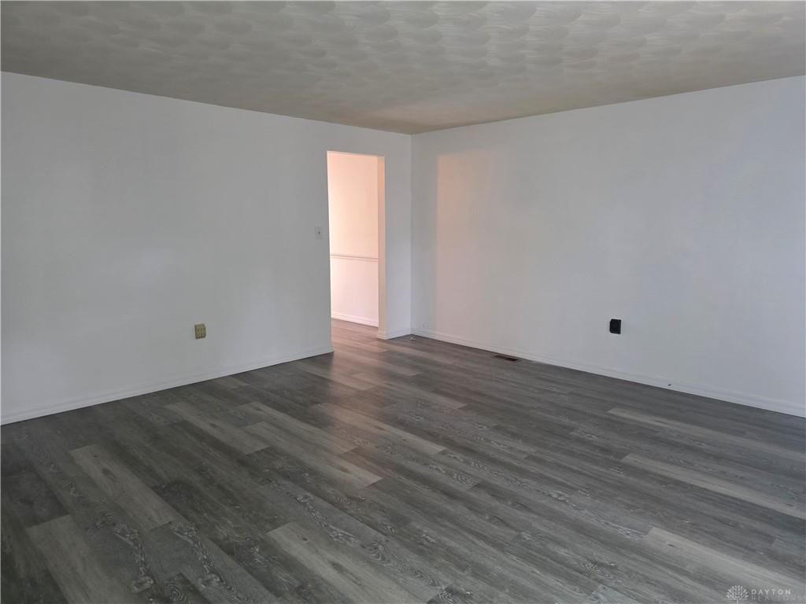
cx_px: 403
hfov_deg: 73.9
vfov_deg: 58.9
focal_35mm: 23
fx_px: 536
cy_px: 302
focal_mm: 6.3
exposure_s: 1/120
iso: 640
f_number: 1.7
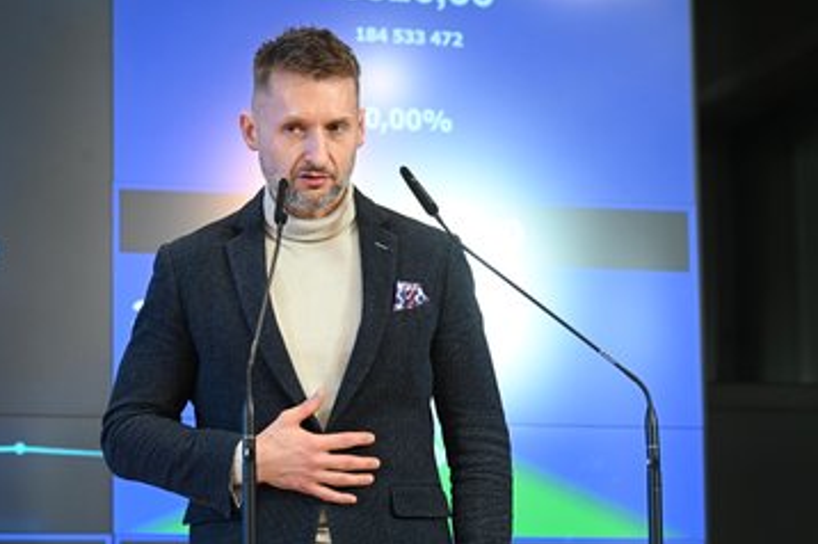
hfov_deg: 14.9
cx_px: 388
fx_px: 3133
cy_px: 311
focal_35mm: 138
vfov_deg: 9.9
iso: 3200
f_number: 5
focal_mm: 120
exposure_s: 1/125
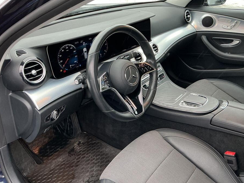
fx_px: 233
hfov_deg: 55.4
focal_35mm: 33
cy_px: 79
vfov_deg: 42.9
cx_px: 124
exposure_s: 1/60
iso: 80
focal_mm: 3
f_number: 1.8
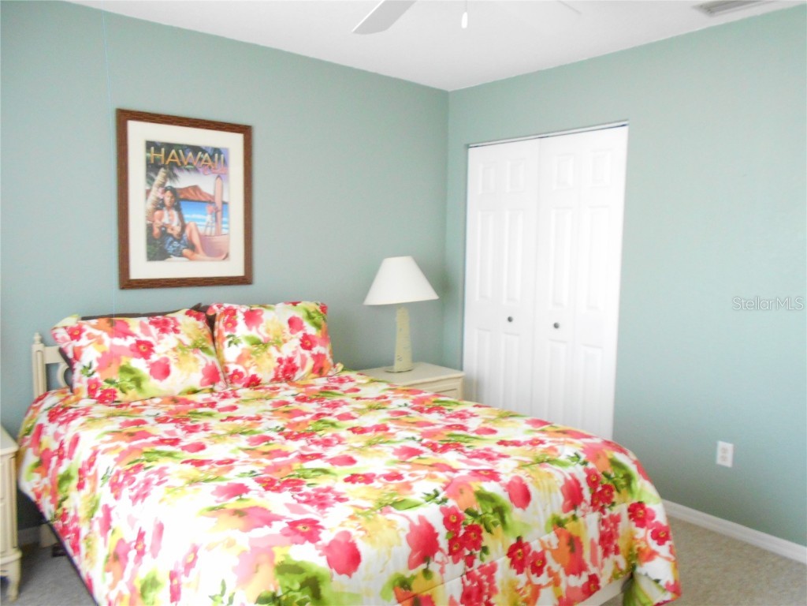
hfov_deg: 67.3
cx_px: 404
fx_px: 606
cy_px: 303
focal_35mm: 26
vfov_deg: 53.1
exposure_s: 1/13
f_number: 3.2
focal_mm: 4.6
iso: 400
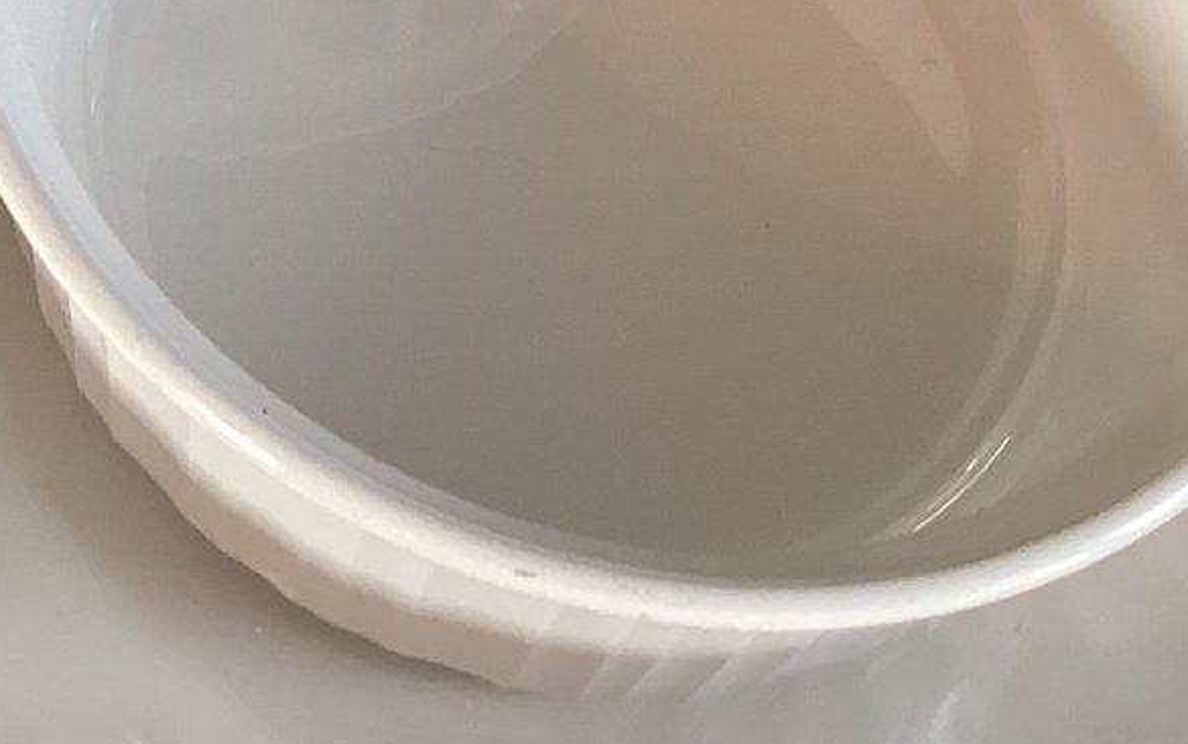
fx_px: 2753
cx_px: 98
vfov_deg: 14.4
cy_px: -353
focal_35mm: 85
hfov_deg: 23.6
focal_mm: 3.3
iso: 125
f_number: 2.4
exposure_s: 1/60
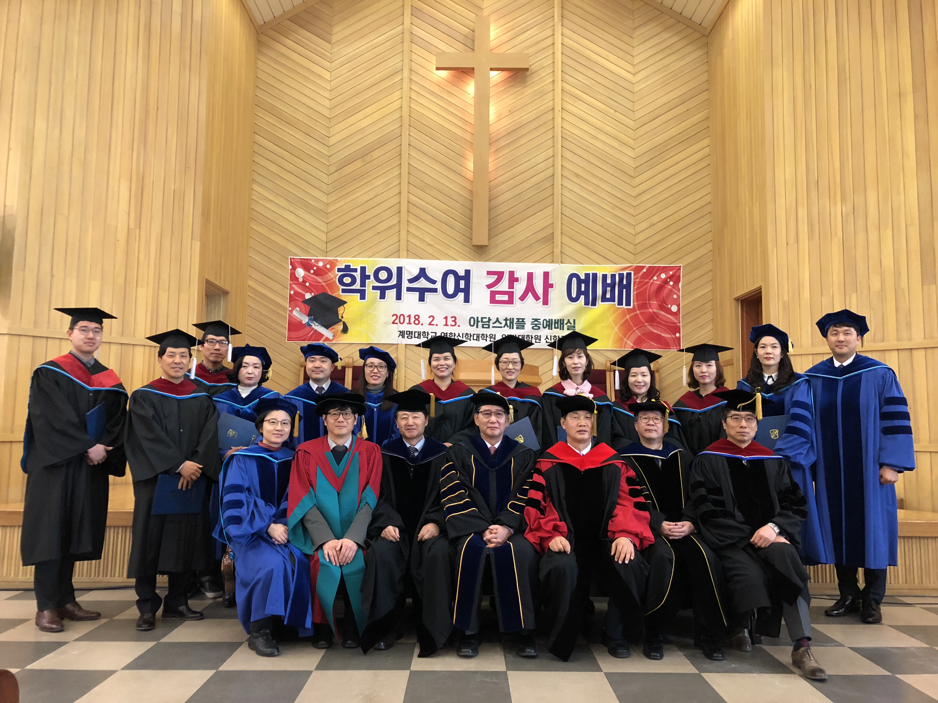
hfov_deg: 63.4
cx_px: 469
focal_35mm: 28
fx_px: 759
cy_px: 352
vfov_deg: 49.7
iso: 100
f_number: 1.8
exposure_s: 1/9
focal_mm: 3.99
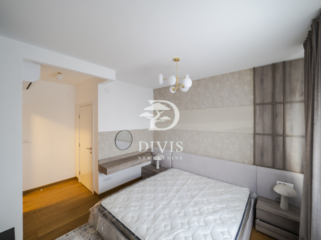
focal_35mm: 14
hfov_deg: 102.1
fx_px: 130
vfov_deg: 85.7
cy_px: 120
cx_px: 160
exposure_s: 1/30
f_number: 4
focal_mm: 7
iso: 400
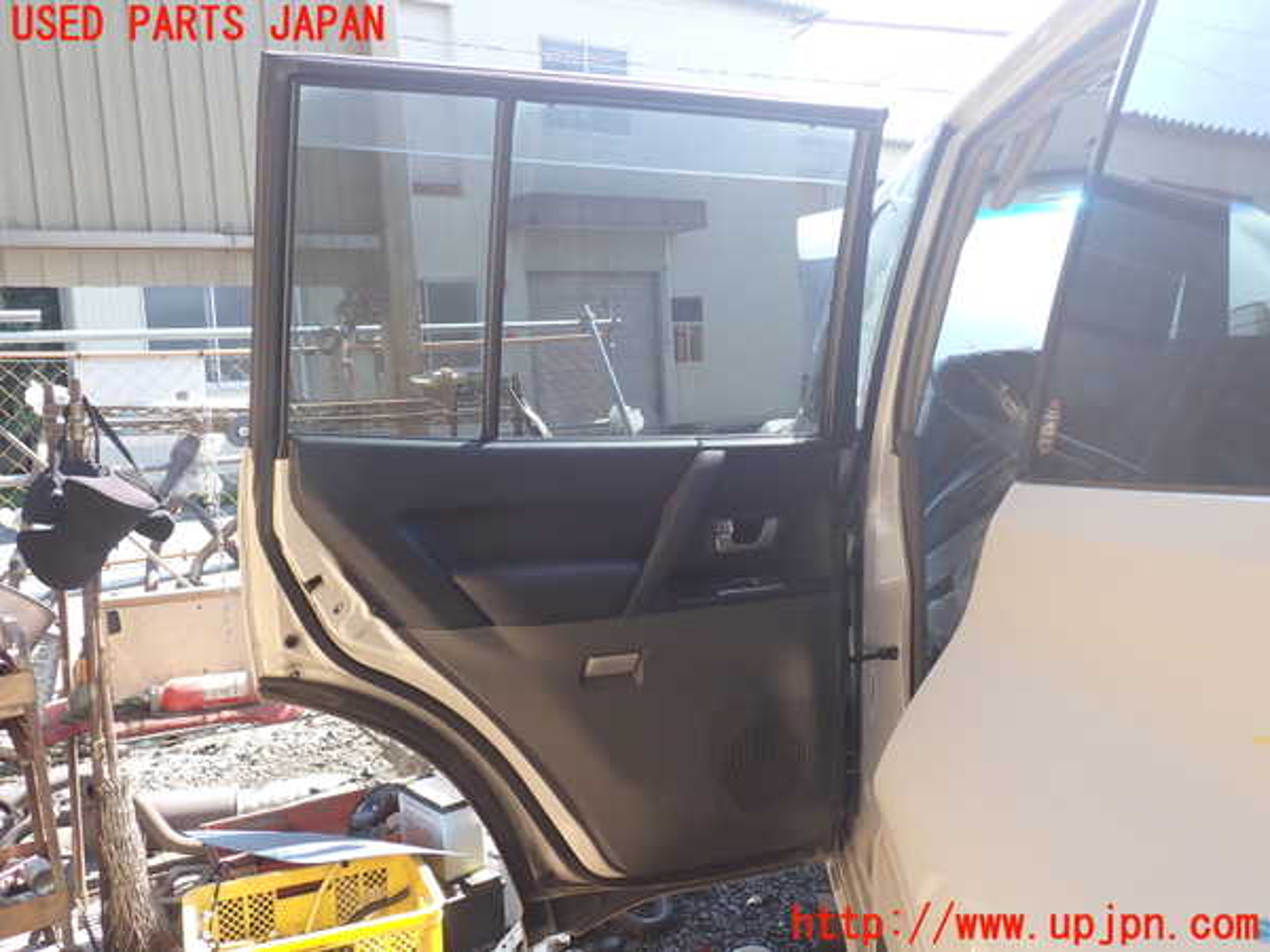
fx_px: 1101
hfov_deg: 60.0
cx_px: 635
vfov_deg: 46.8
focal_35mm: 30
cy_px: 476
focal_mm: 5.4
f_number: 3.2
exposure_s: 1/200
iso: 100
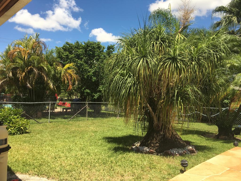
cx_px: 120
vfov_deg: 48.2
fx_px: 202
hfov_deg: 61.7
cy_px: 90
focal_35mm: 29
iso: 25
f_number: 2.2
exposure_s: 1/1115
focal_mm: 4.15
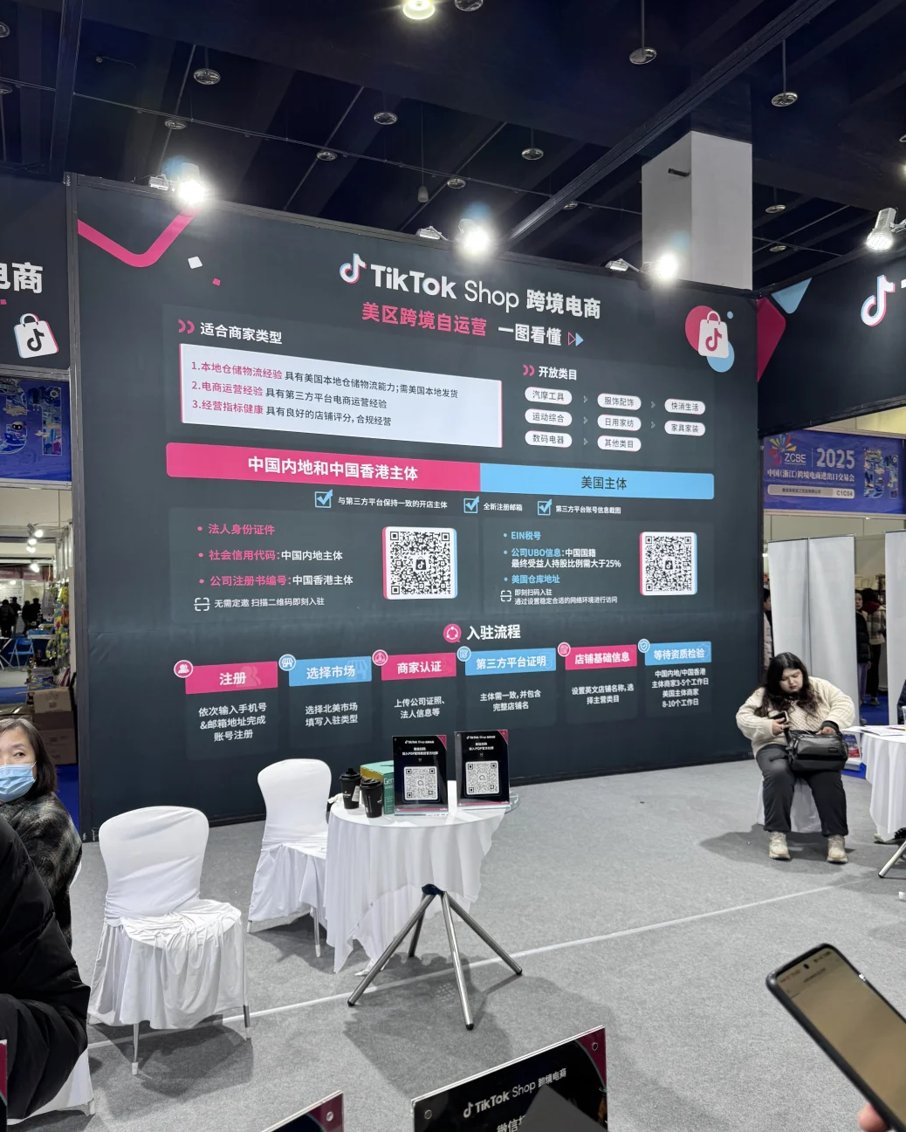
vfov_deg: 65.9
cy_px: 616
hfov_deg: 54.9
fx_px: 871
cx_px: 465
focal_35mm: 26
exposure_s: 1/146
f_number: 1.78
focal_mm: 6.76
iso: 64
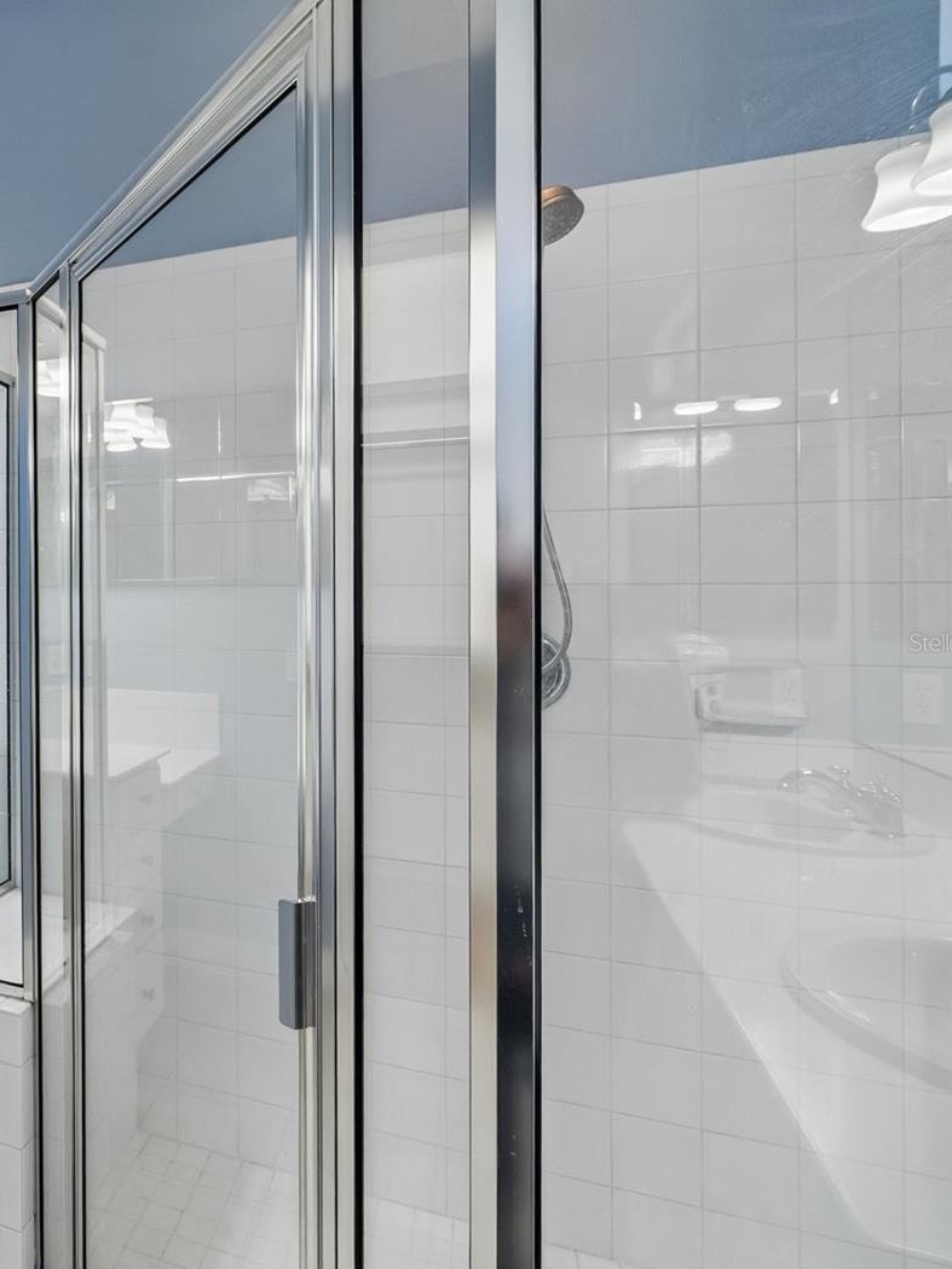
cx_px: 50
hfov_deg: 51.7
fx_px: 807
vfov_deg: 76.4
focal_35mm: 22
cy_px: 642
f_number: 7.1
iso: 100
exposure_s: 1/13
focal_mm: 10
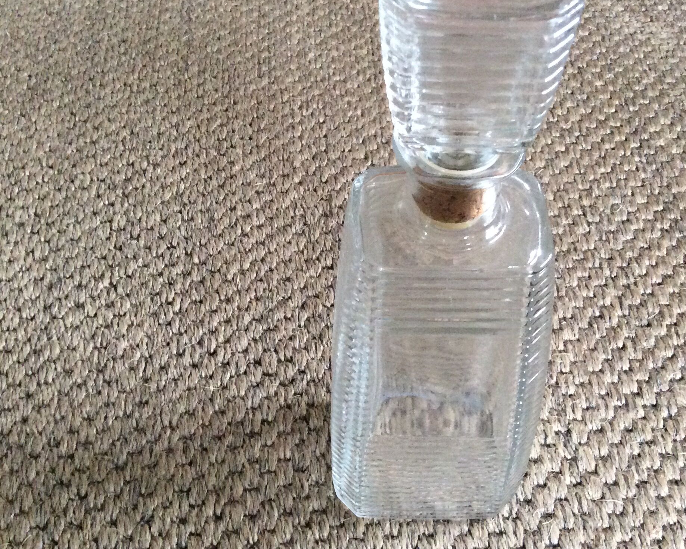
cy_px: 275
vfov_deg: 34.2
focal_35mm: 44
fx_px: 893
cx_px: 370
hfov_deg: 42.0
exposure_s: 1/25
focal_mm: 3.3
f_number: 2.4
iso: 320
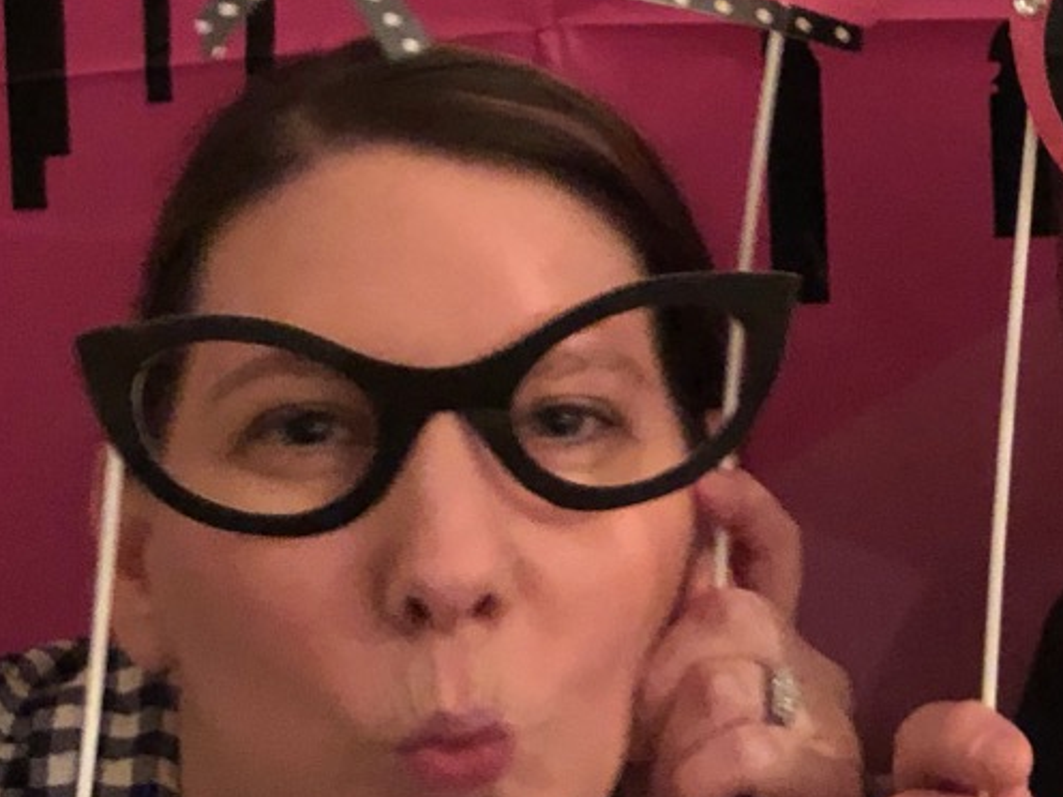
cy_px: -4
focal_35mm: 113
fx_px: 3470
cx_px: 819
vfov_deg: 12.9
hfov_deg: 17.3
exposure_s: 1/4
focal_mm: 4
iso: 250
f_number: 1.8
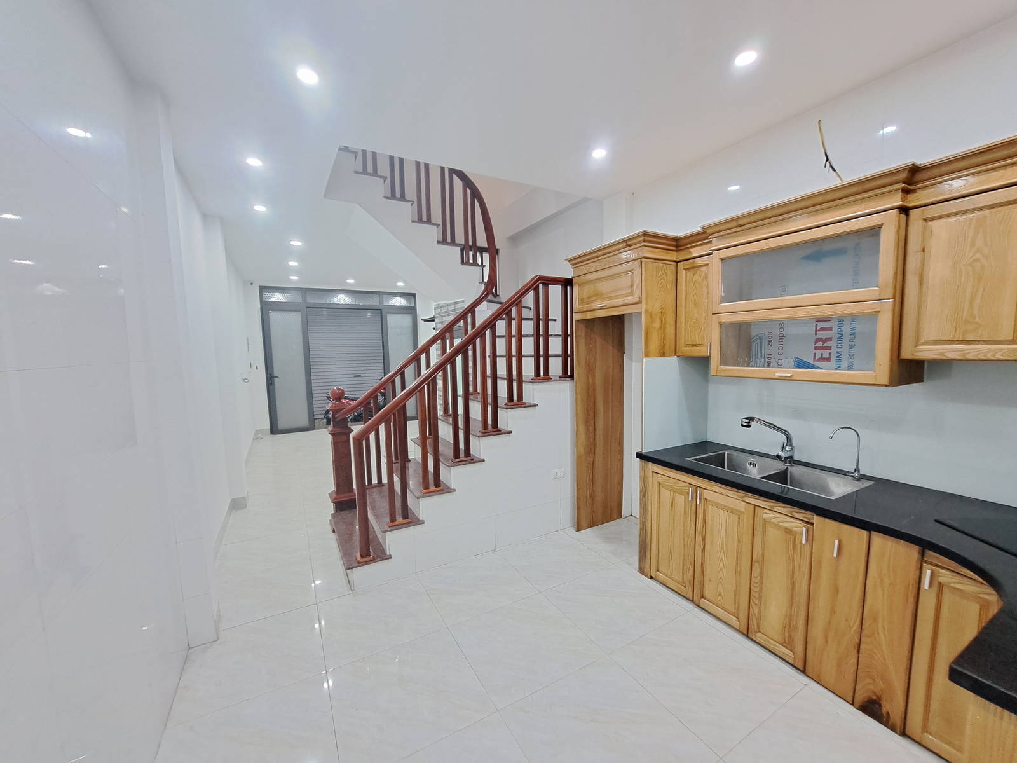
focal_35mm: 13
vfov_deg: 89.9
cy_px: 382
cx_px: 508
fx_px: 382
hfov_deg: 106.2
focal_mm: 1.74
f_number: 2.2
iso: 200
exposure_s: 1/50
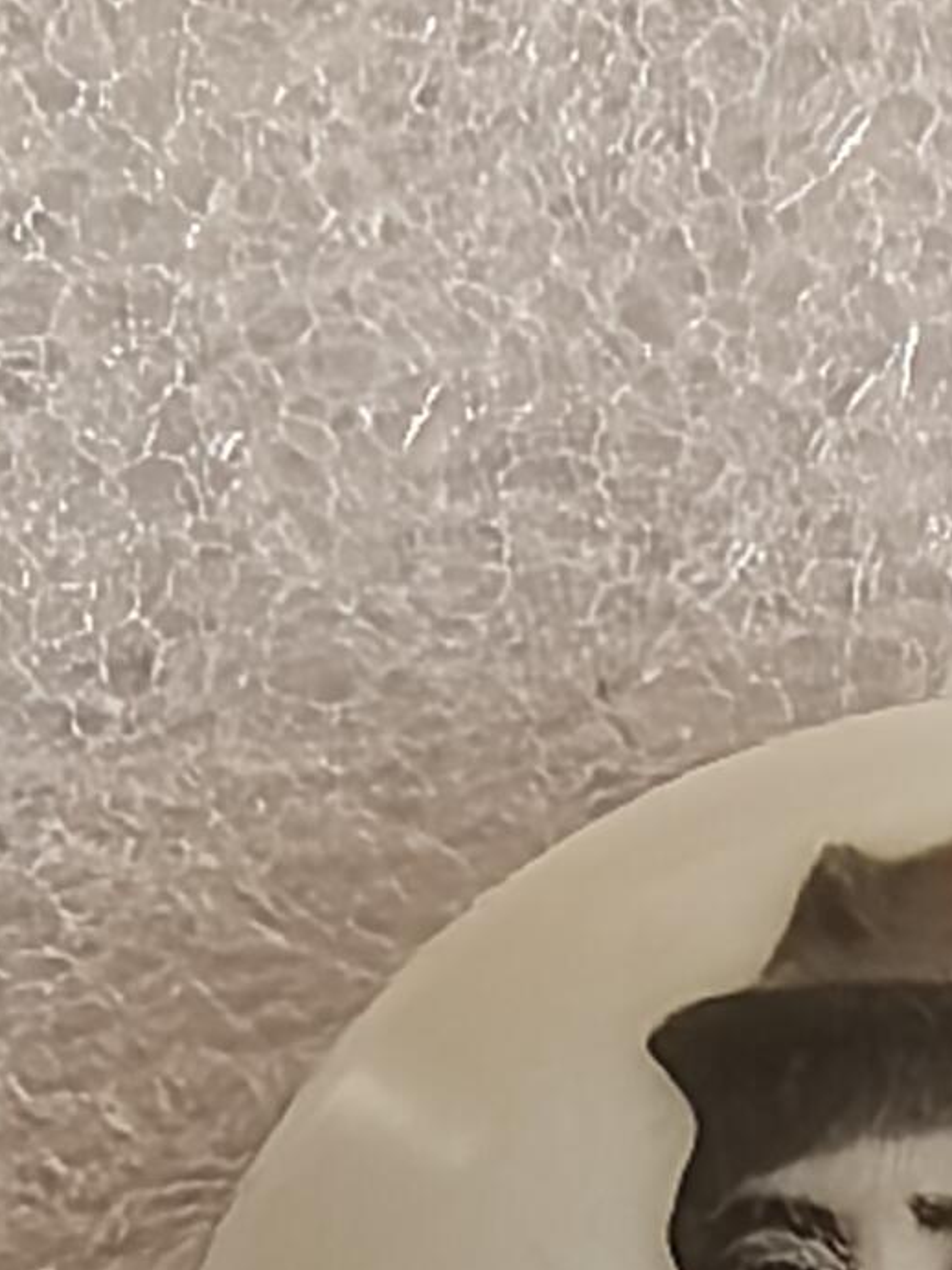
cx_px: 1026
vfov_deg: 11.3
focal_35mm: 172
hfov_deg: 8.6
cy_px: 1432
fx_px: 6309
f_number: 2.2
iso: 125
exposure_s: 1/50
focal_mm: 1.95
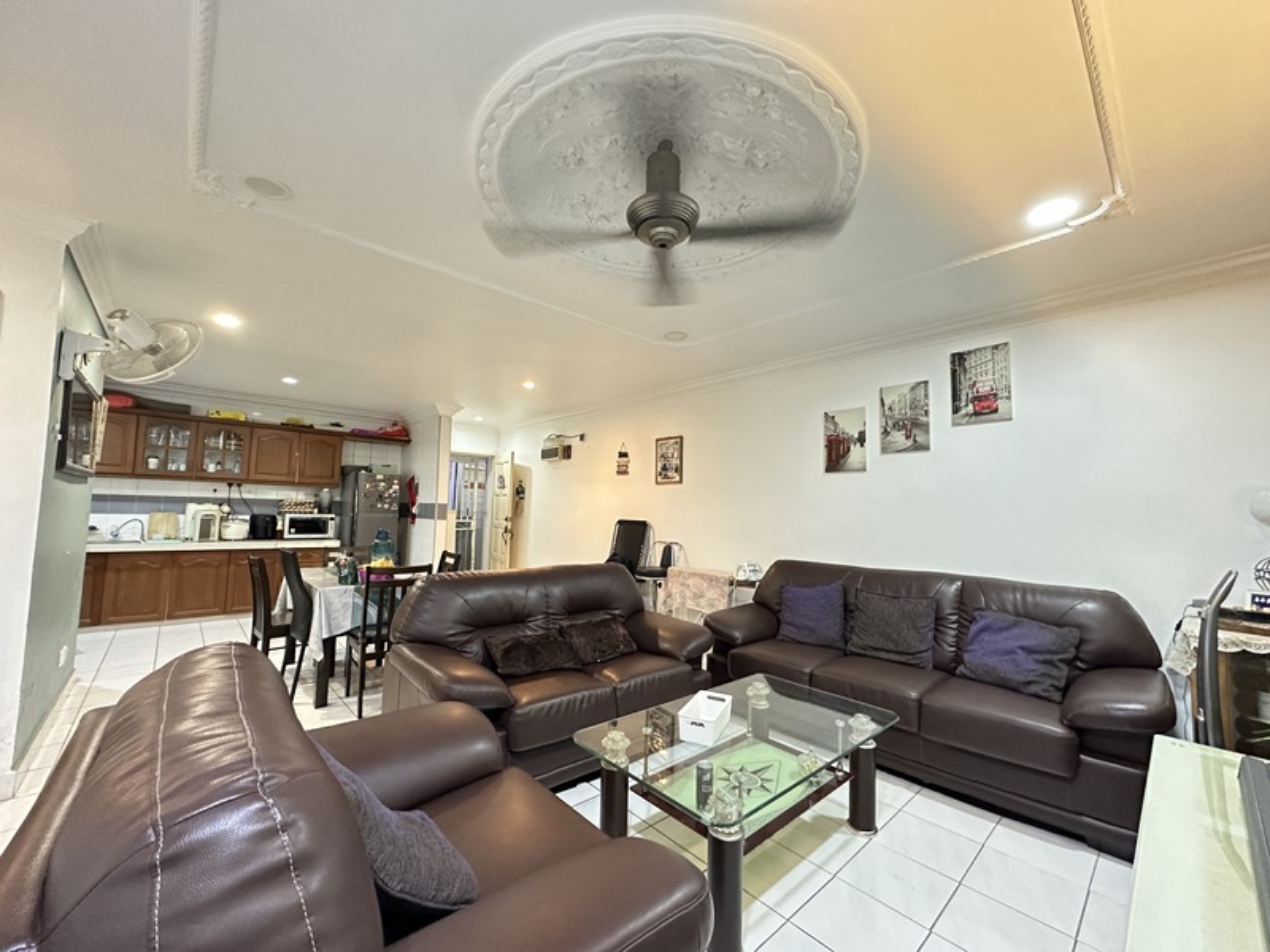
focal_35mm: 14
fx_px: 514
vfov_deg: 85.7
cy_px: 476
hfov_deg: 102.1
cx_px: 635
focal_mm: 2.22
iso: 1000
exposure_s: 1/50
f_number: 2.2
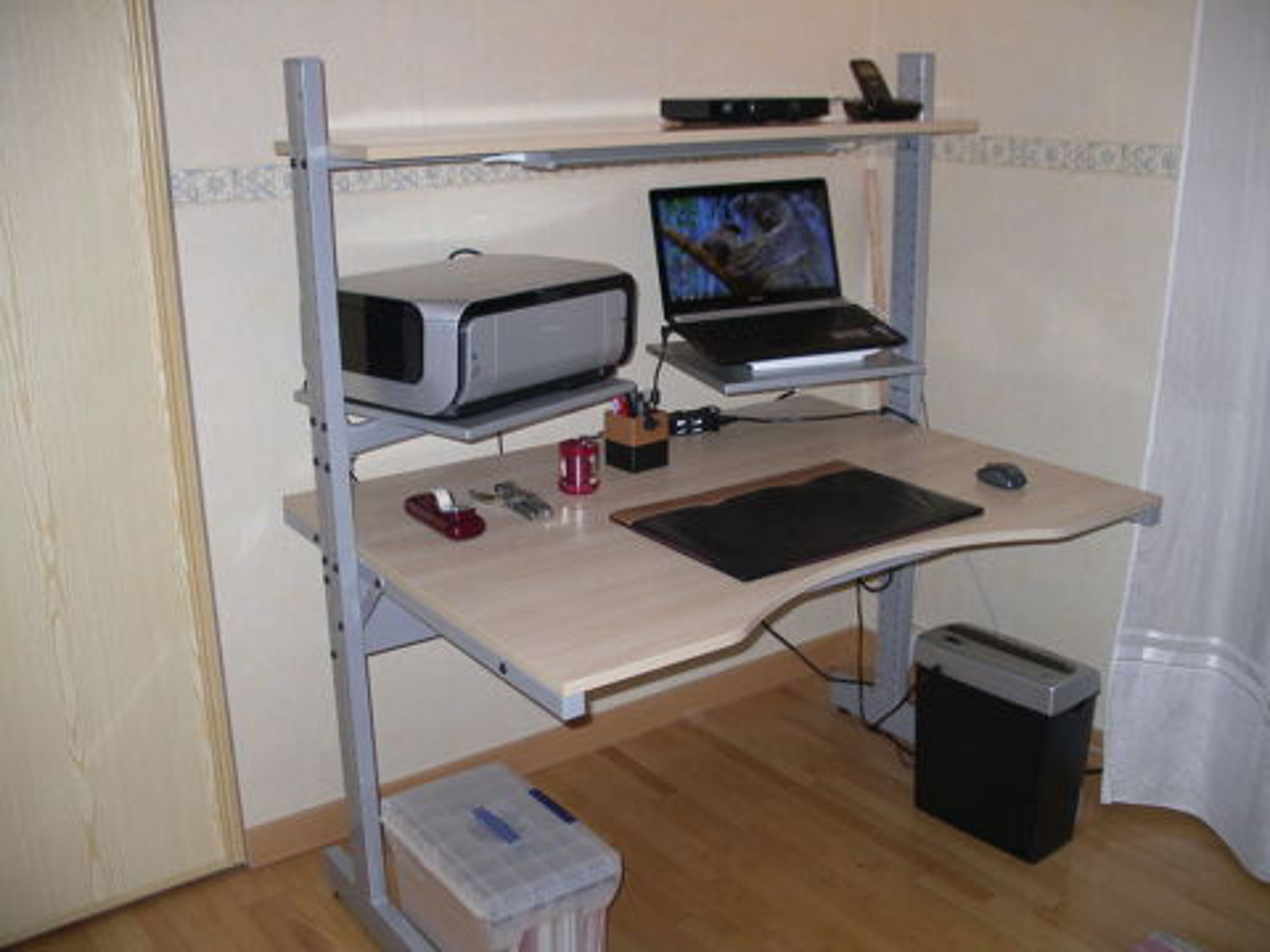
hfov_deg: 50.1
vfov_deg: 38.7
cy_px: 476
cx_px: 635
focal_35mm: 37
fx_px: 1357
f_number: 2.8
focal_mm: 7.8
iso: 200
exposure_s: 1/40
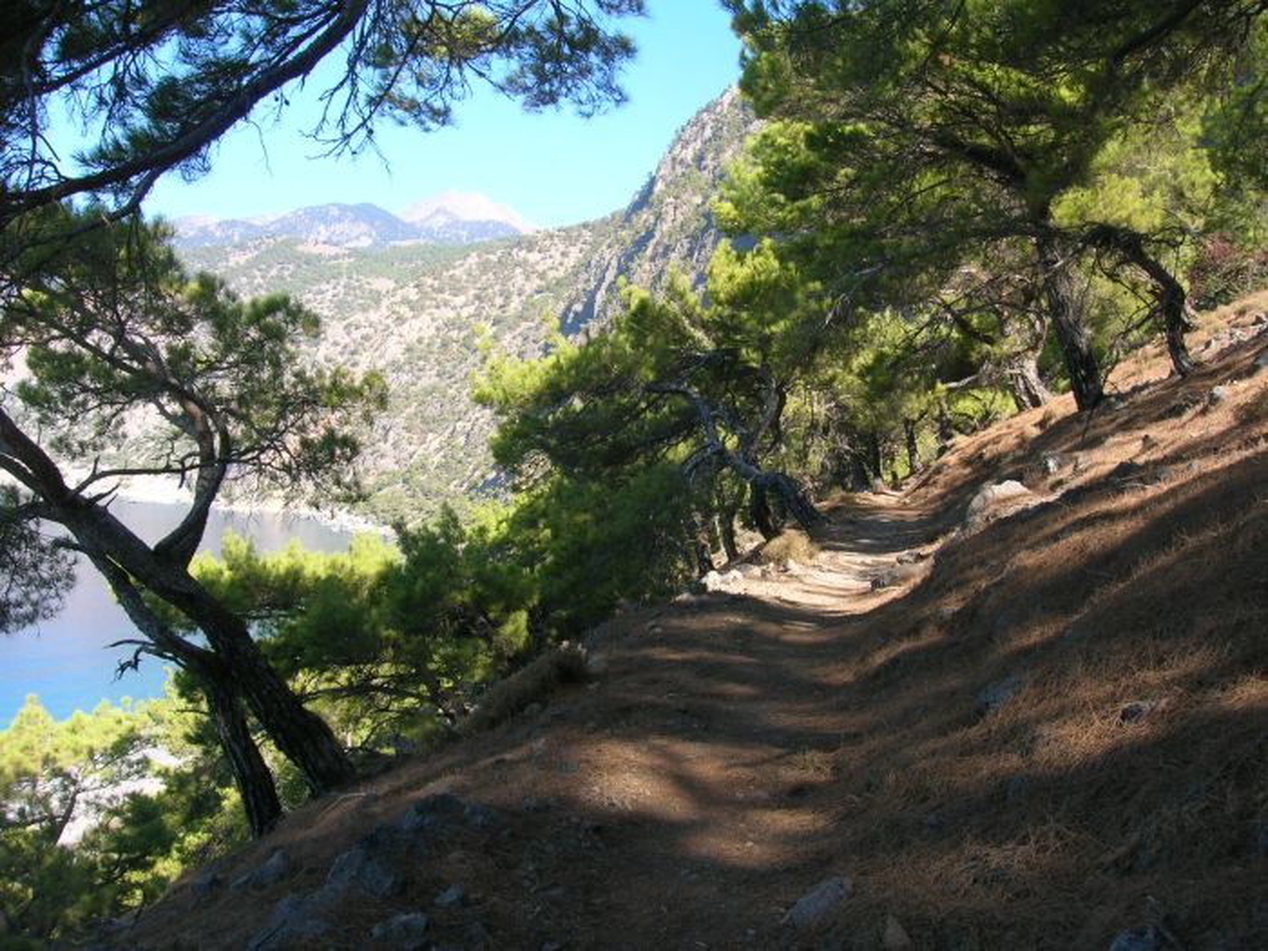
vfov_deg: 41.8
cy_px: 476
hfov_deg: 54.0
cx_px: 634
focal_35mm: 34
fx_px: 1245
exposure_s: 1/127
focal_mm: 5.7
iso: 50
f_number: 4.9
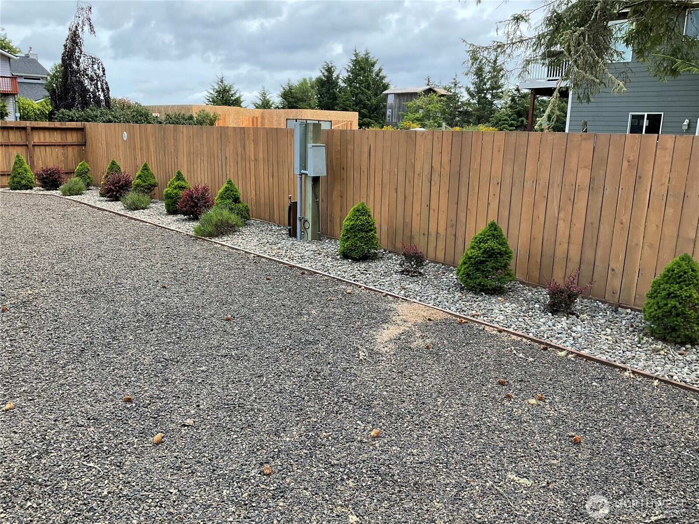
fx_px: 586
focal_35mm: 29
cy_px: 262
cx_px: 350
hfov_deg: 61.7
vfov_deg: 48.2
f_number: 1.8
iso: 25
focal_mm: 3
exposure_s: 1/465
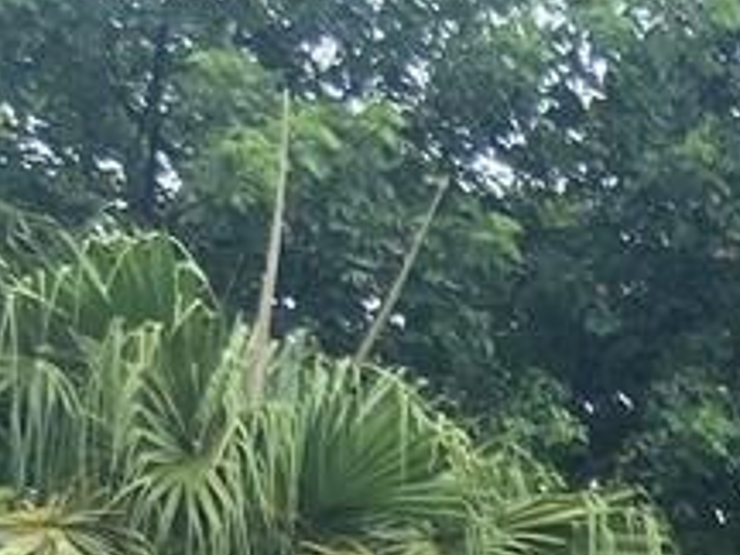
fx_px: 4126
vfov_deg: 7.2
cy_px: 1405
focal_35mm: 193
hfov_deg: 9.4
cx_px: 1634
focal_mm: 4.25
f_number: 1.8
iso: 32
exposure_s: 1/884
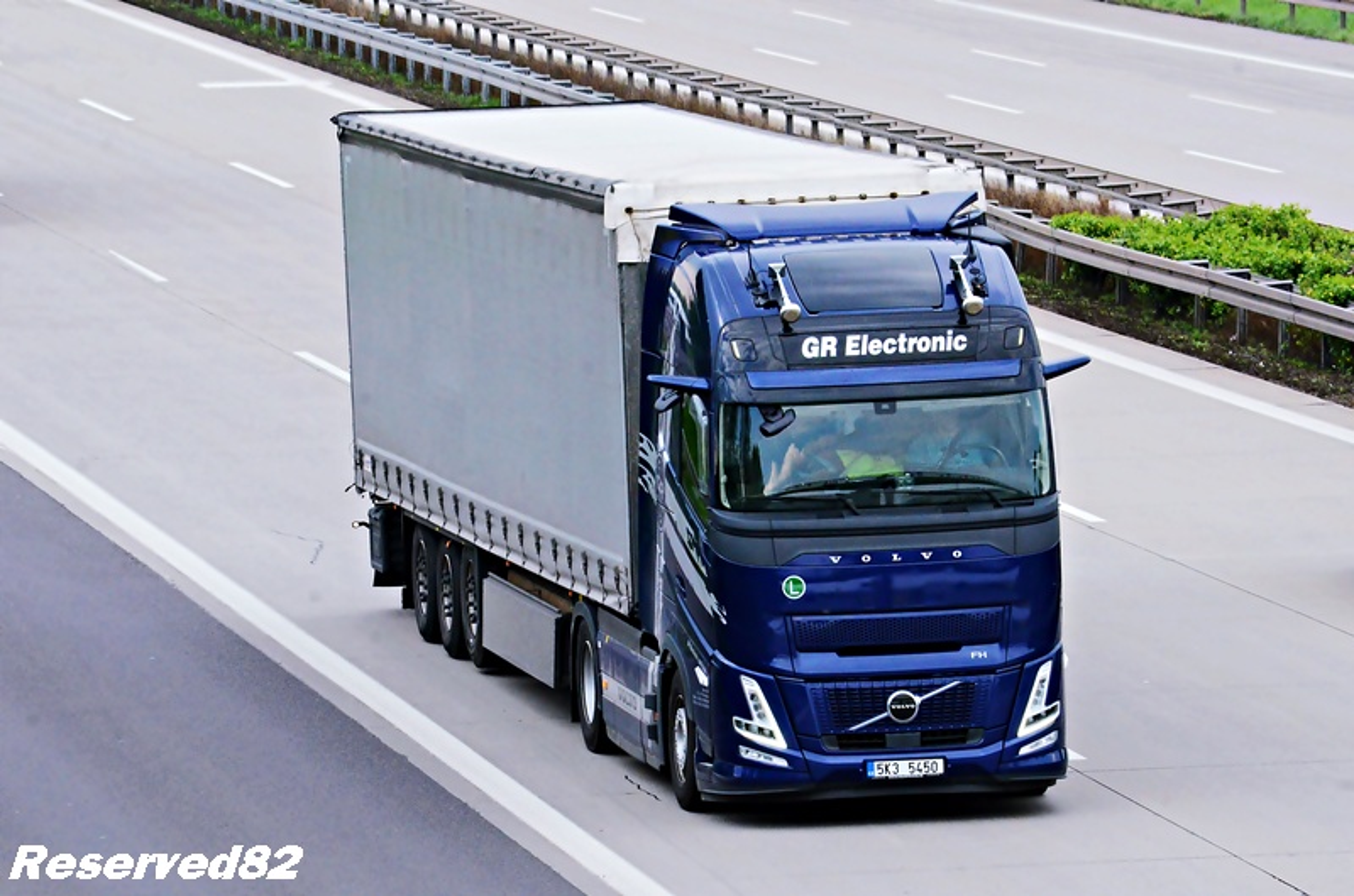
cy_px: 448
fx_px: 10135
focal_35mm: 270
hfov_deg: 7.6
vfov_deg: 5.1
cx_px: 677
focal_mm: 180
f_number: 14
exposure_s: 1/500
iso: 2000
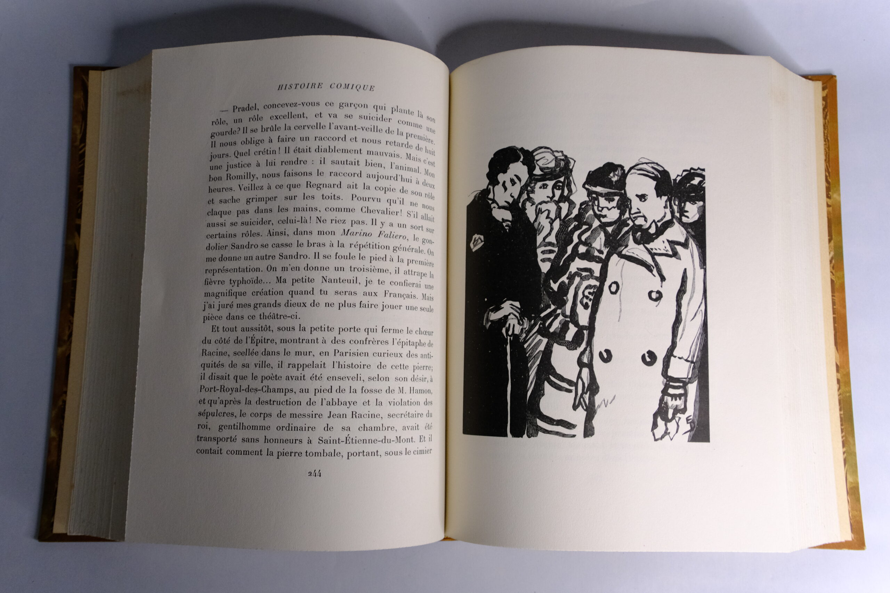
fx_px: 717
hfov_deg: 63.7
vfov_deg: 45.0
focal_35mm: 29
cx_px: 445
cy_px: 296
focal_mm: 19.6
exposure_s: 1/100
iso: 2000
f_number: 3.5
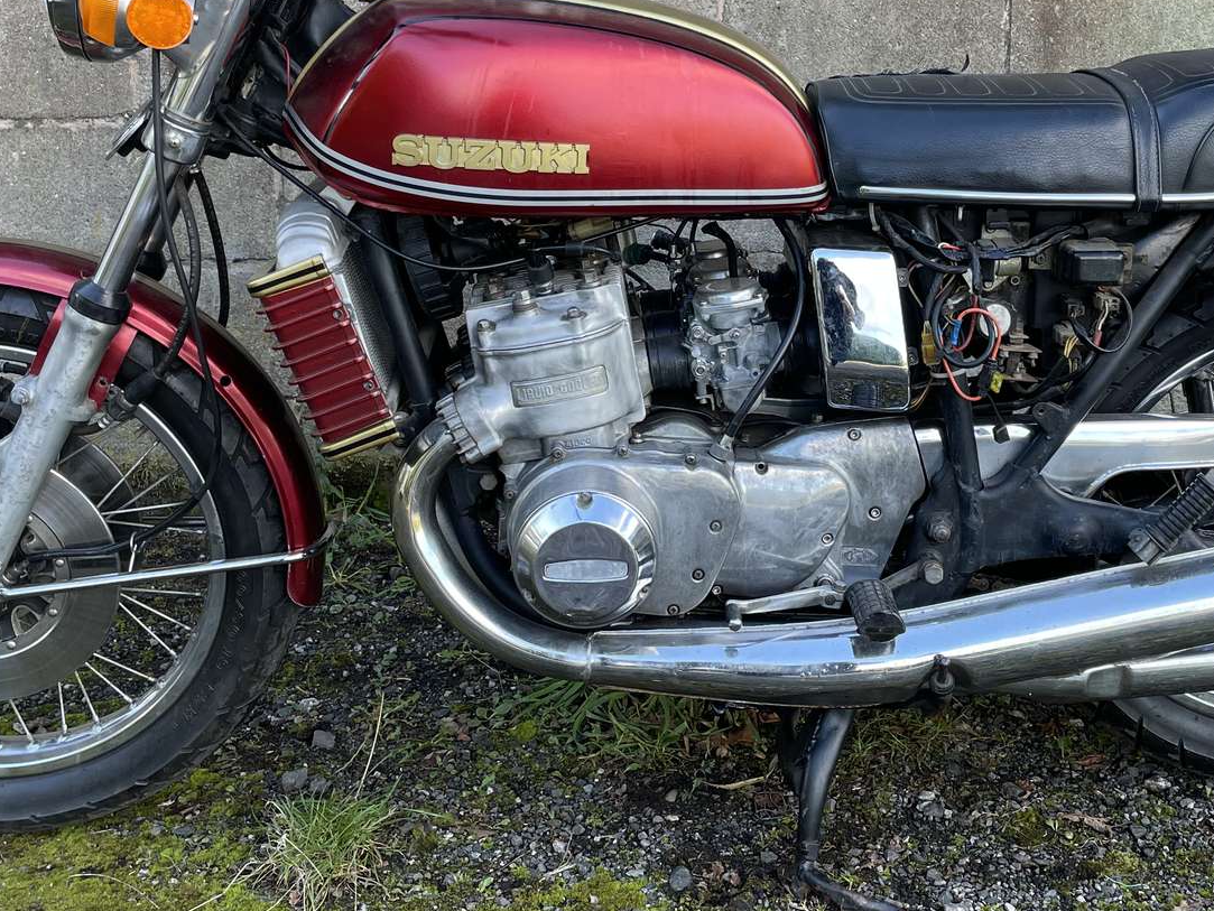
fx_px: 1684
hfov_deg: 39.5
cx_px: 720
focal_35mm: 48
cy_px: 308
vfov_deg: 30.1
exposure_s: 1/128
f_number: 1.6
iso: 32
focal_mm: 4.2
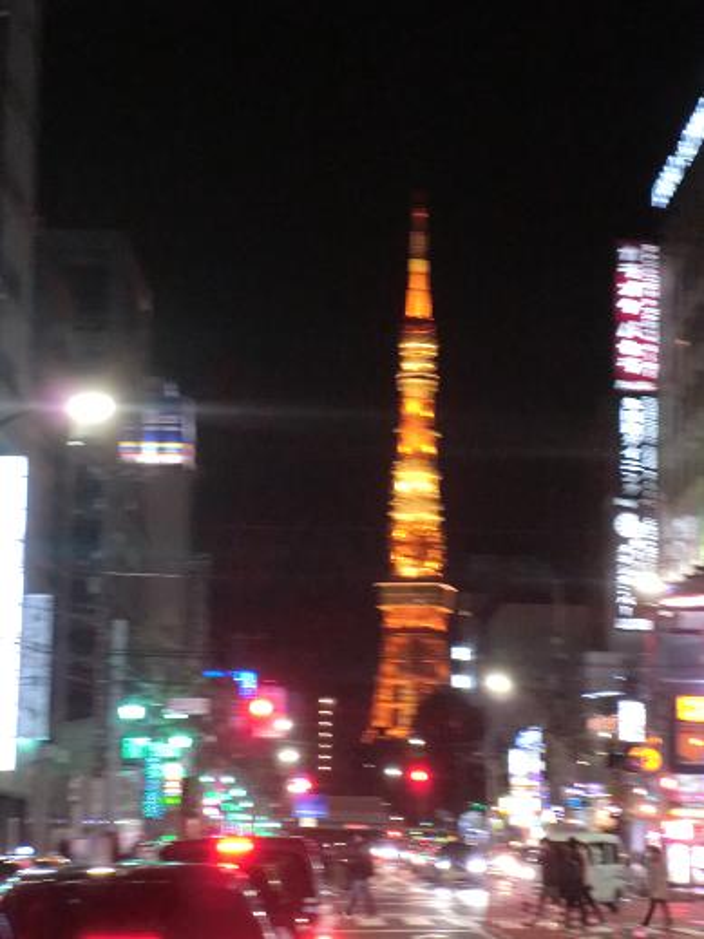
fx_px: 2333
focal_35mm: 86
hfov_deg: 17.2
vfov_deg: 22.8
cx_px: 352
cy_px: 470
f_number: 4.8
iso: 800
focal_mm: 15.51
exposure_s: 1/15
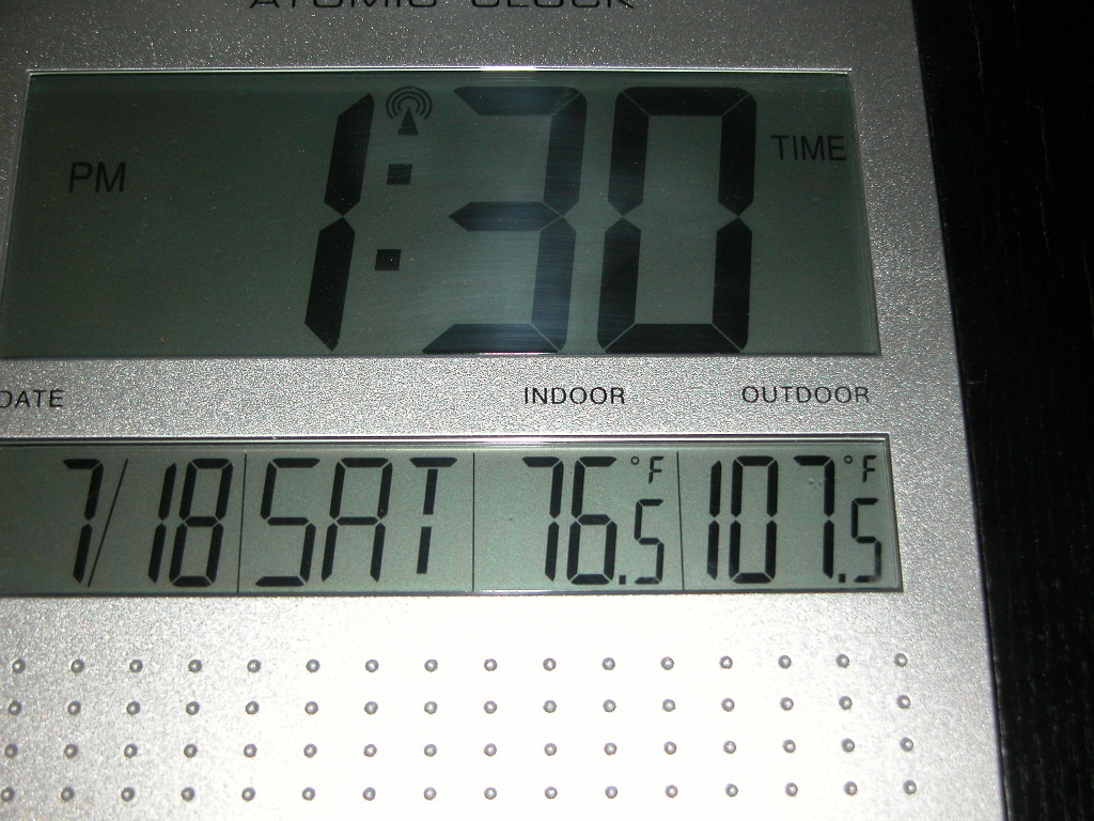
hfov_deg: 33.2
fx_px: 1833
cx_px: 547
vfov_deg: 25.2
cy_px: 410
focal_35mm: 58
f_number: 3.1
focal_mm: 14.7
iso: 100
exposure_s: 1/60
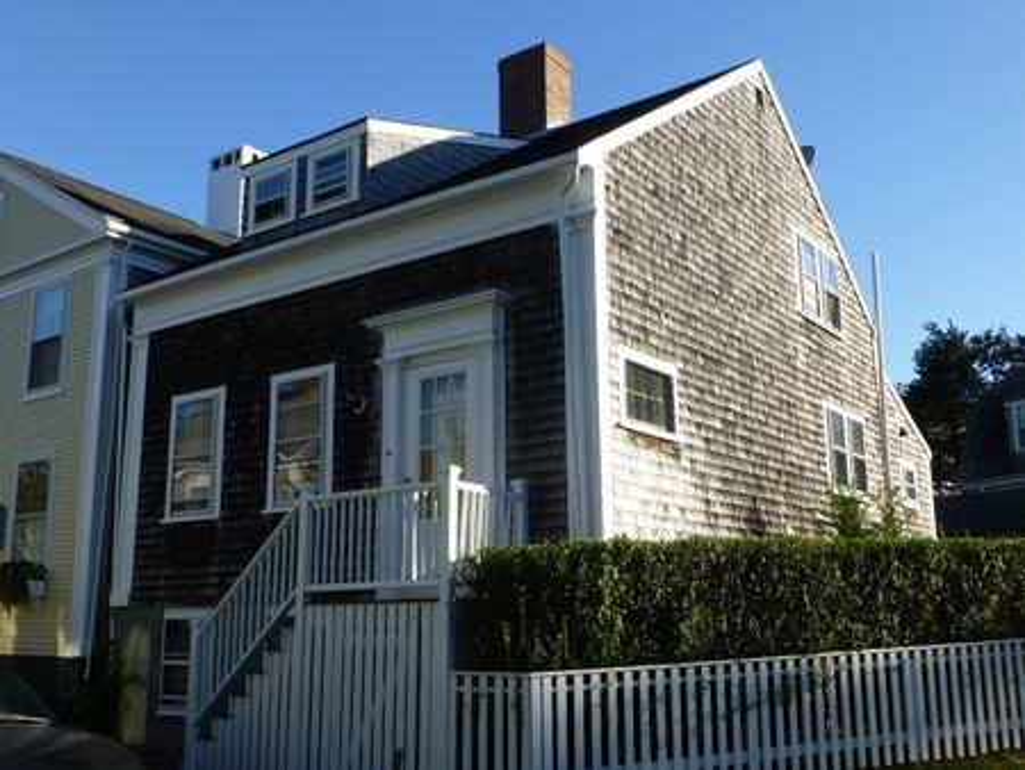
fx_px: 1007
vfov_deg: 41.8
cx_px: 512
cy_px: 385
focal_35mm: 34
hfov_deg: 53.9
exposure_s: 1/640
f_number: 3.7
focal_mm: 6.1
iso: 100
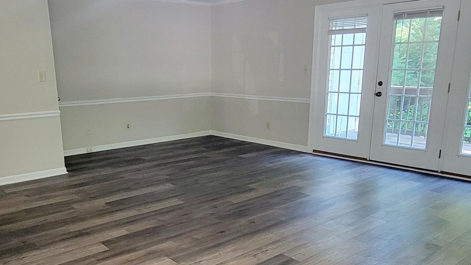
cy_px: 182
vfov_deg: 37.3
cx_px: 205
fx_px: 387
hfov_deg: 62.4
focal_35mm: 31
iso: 320
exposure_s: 1/60.2
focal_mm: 2.2
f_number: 2.2
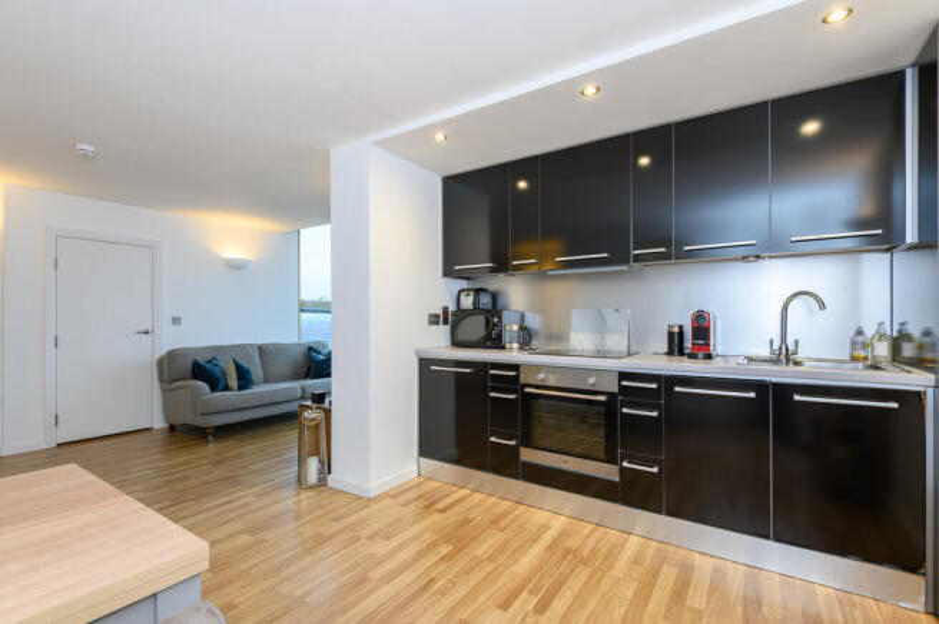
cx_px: 470
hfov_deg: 96.8
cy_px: 312
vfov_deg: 73.6
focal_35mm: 16
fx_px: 417
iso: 800
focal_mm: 16
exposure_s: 1/25
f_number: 7.1
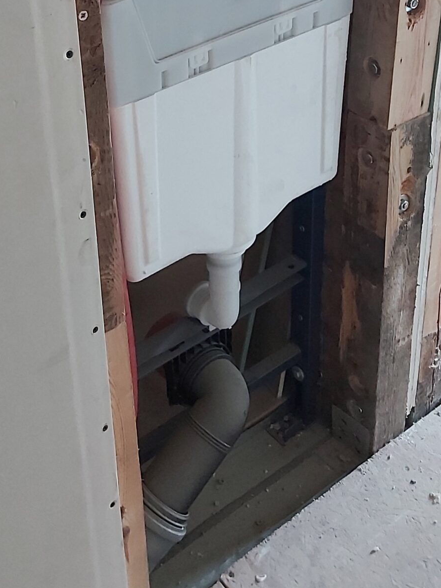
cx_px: 188
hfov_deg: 26.1
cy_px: 68
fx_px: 952
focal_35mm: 56
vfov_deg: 32.8
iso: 320
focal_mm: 3.92
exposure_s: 1/33
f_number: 1.7
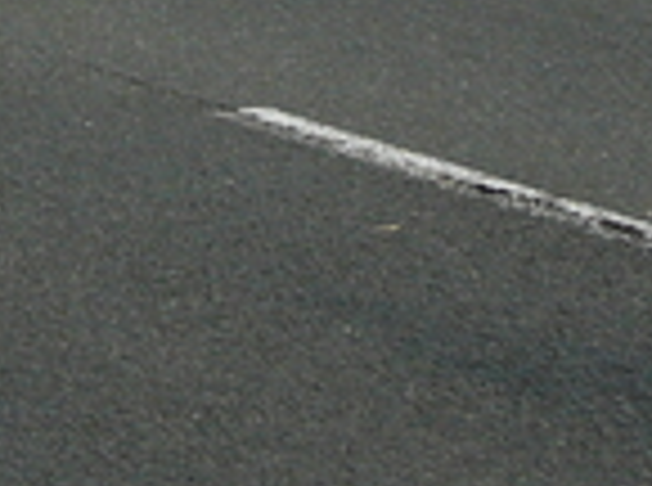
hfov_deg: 9.3
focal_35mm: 208
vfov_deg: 7.0
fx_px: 3908
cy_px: -346
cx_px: -364
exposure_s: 1/800
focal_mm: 7
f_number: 3.3
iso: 100
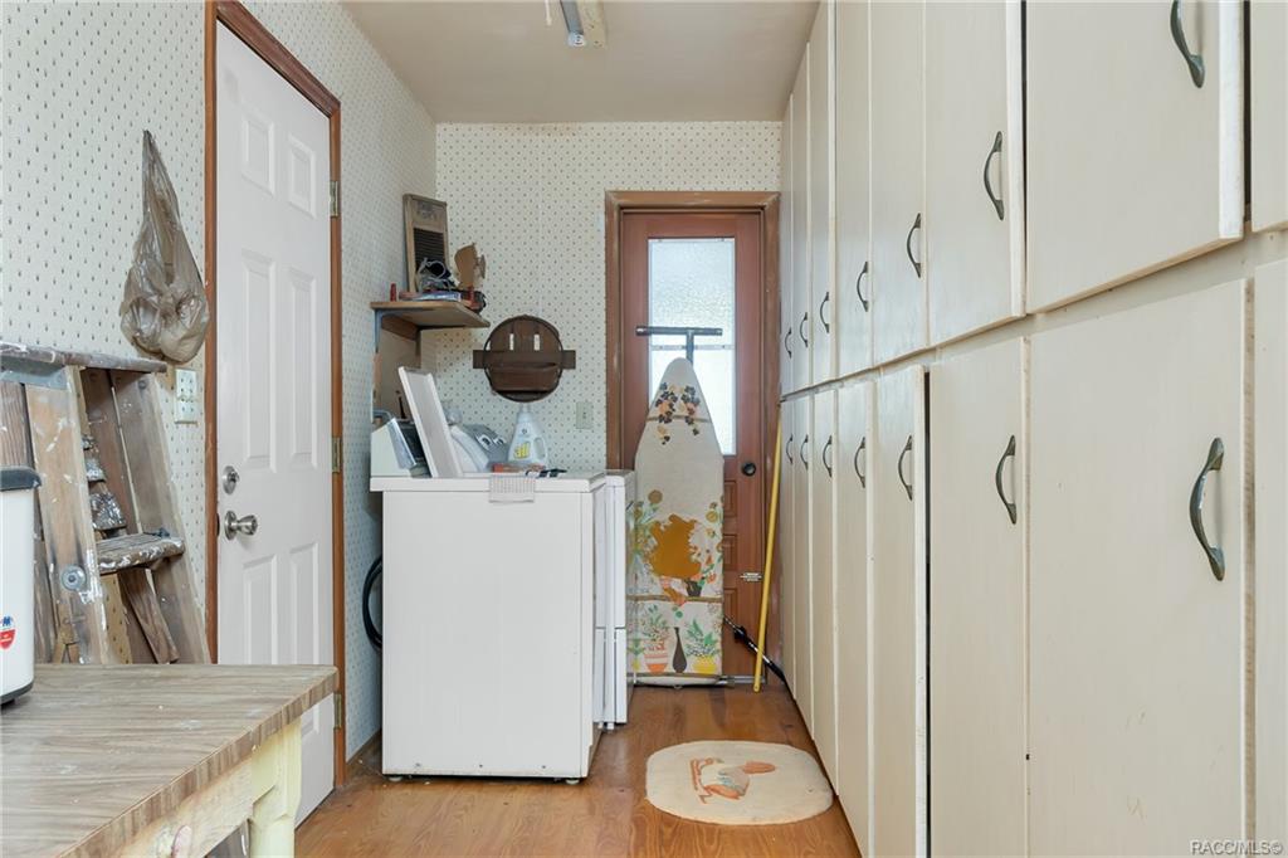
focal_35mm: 33
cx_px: 644
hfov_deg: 57.2
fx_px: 1180
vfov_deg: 39.9
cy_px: 429
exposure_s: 6
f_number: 8
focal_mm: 22
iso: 320
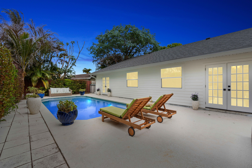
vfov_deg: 73.7
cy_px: 84
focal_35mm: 16
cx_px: 126
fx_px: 112
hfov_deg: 96.7
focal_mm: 16
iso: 100
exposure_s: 1/100
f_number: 9
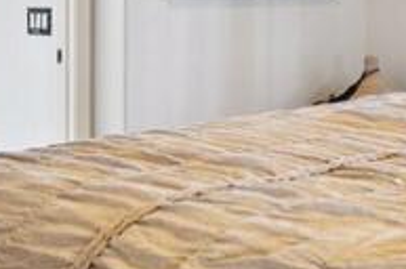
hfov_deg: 23.5
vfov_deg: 15.7
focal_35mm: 85
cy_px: -2
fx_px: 957
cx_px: 343
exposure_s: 1/8
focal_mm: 16
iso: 400
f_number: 8
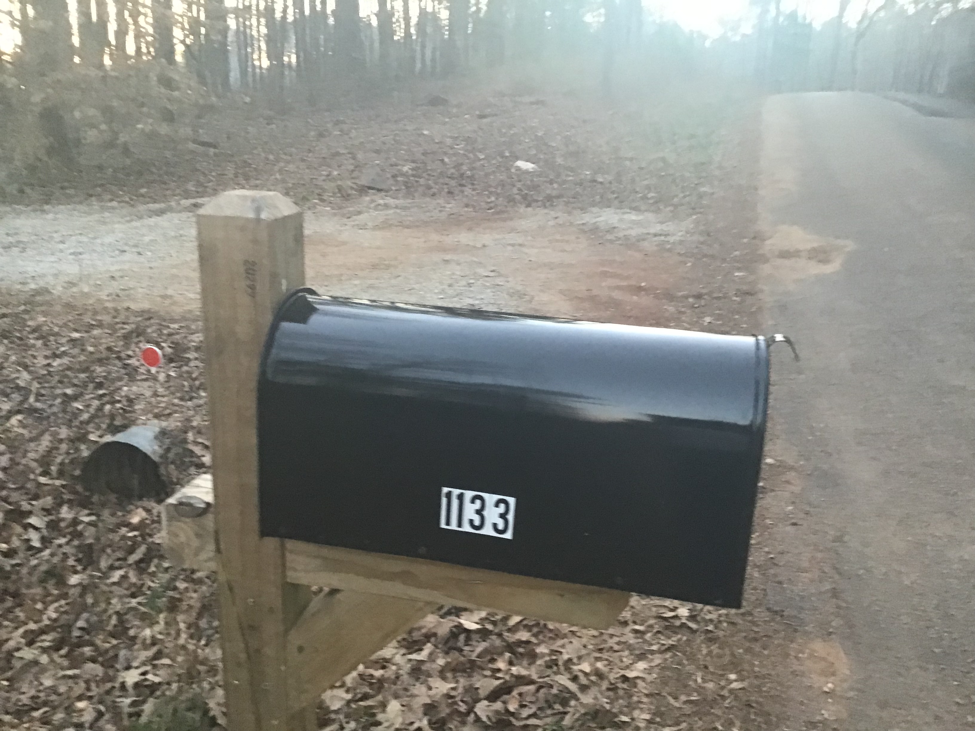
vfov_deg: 45.4
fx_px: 873
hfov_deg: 58.4
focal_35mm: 31
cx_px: 488
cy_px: 366
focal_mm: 3.3
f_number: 2.4
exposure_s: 1/24
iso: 200
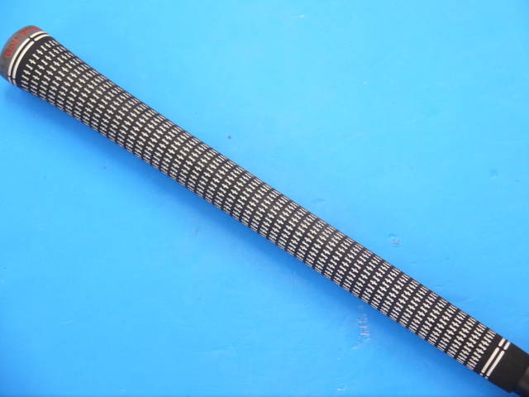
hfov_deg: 23.3
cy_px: 198
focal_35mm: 84
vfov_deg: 17.6
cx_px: 264
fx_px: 1284
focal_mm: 42
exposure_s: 1/100
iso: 800
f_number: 5.6
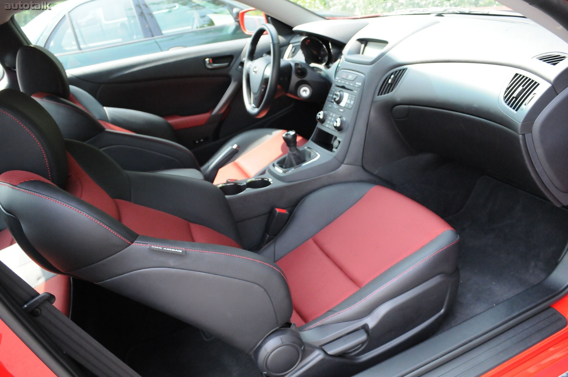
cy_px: 188
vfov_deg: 47.8
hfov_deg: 67.4
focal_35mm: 27
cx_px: 284
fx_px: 426
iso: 2000
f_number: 5.6
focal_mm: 18
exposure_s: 1/400
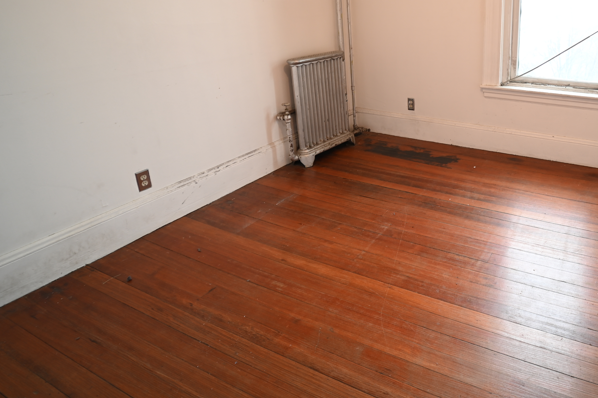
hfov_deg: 67.6
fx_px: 398
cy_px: 98
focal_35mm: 24
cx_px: 469
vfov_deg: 50.8
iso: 180
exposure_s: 1/13
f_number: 2.8
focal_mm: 14
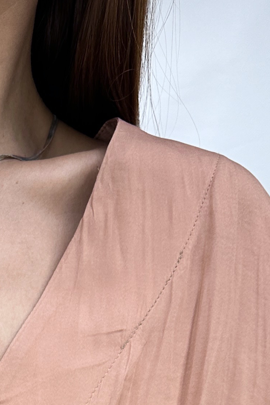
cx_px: -62
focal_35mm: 90
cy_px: 687
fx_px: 1012
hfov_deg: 14.7
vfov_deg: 18.6
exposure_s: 1/718
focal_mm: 6.86
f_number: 1.78
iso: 80
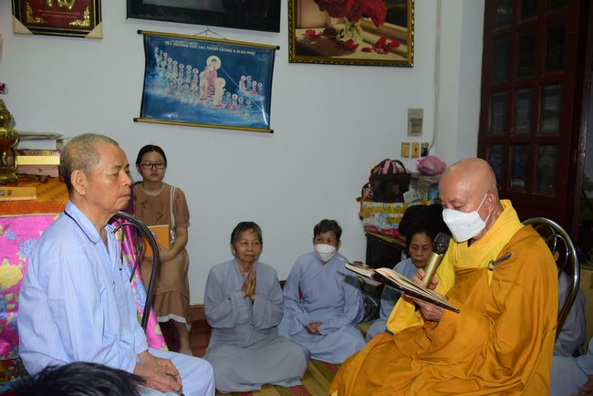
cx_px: 296
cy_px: 198
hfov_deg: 65.4
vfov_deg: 46.4
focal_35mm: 28
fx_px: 461
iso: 500
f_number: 4
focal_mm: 28
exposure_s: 1/60
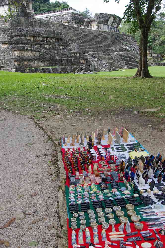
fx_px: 277
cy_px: 124
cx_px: 82
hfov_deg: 33.1
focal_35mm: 40
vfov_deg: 48.1
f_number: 10
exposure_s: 1/50
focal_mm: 26.9
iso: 200
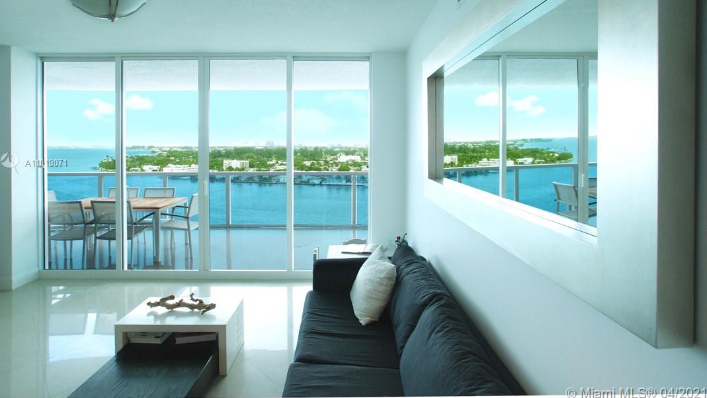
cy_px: 163
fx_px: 329
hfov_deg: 94.2
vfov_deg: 61.9
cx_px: 356
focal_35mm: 18
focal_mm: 11
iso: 400
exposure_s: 1/100
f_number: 4.5
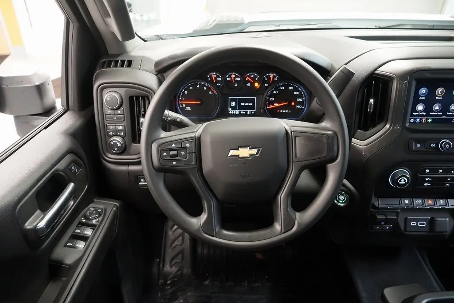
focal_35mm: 27
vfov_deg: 47.9
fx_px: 341
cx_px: 227
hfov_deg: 67.4
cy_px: 152
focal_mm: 18
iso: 6400
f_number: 3.5
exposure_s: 1/30
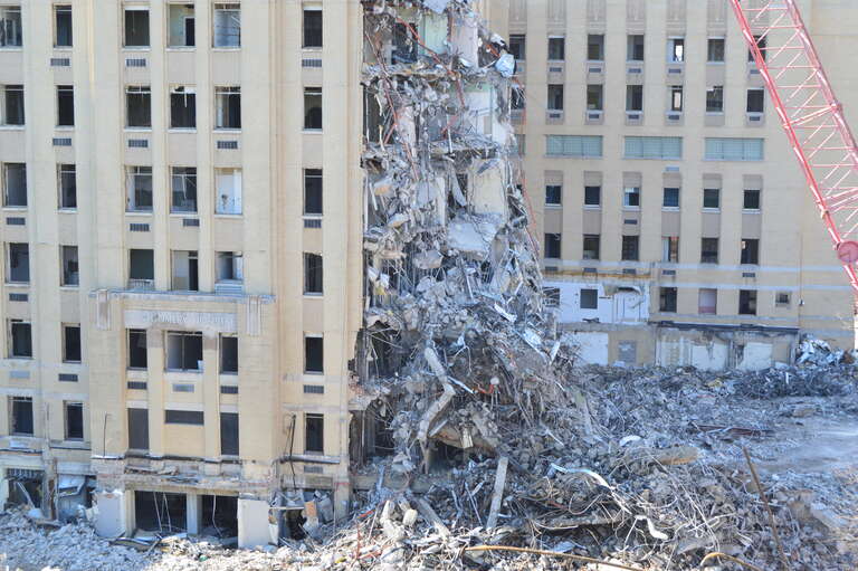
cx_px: 429
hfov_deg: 33.4
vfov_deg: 22.6
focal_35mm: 60
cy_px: 286
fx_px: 1429
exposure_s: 1/160
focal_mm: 40
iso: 400
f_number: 10
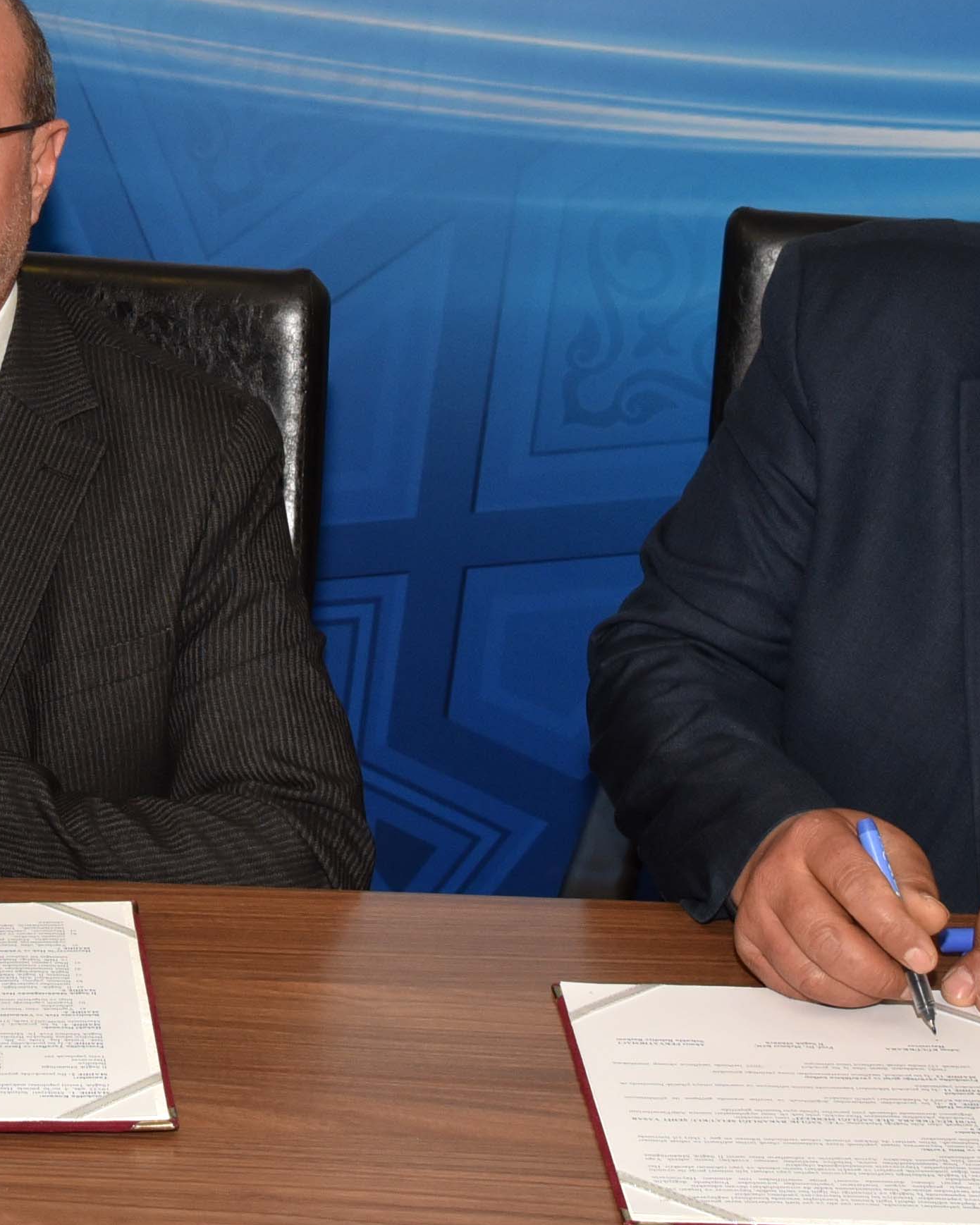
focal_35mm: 104
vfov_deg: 17.9
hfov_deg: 14.6
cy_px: -80
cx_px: 16
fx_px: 3771
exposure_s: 1/60
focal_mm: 32
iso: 800
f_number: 6.7
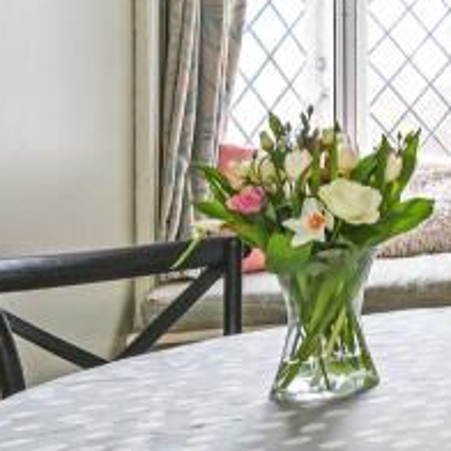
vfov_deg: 27.4
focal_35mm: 62
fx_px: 914
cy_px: 124
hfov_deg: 16.0
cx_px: 1033
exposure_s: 1/25
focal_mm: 14
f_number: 8
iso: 400
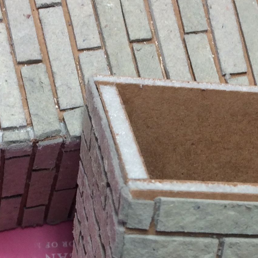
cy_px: 322
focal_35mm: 99
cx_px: 128
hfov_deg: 17.6
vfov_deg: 16.7
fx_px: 835
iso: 50
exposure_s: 1/60
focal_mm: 4.15
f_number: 2.2
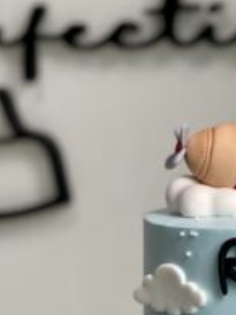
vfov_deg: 11.3
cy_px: 254
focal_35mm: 175
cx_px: 296
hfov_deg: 8.4
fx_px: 1593
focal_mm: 7.5
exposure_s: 1/100
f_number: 2.2
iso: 32
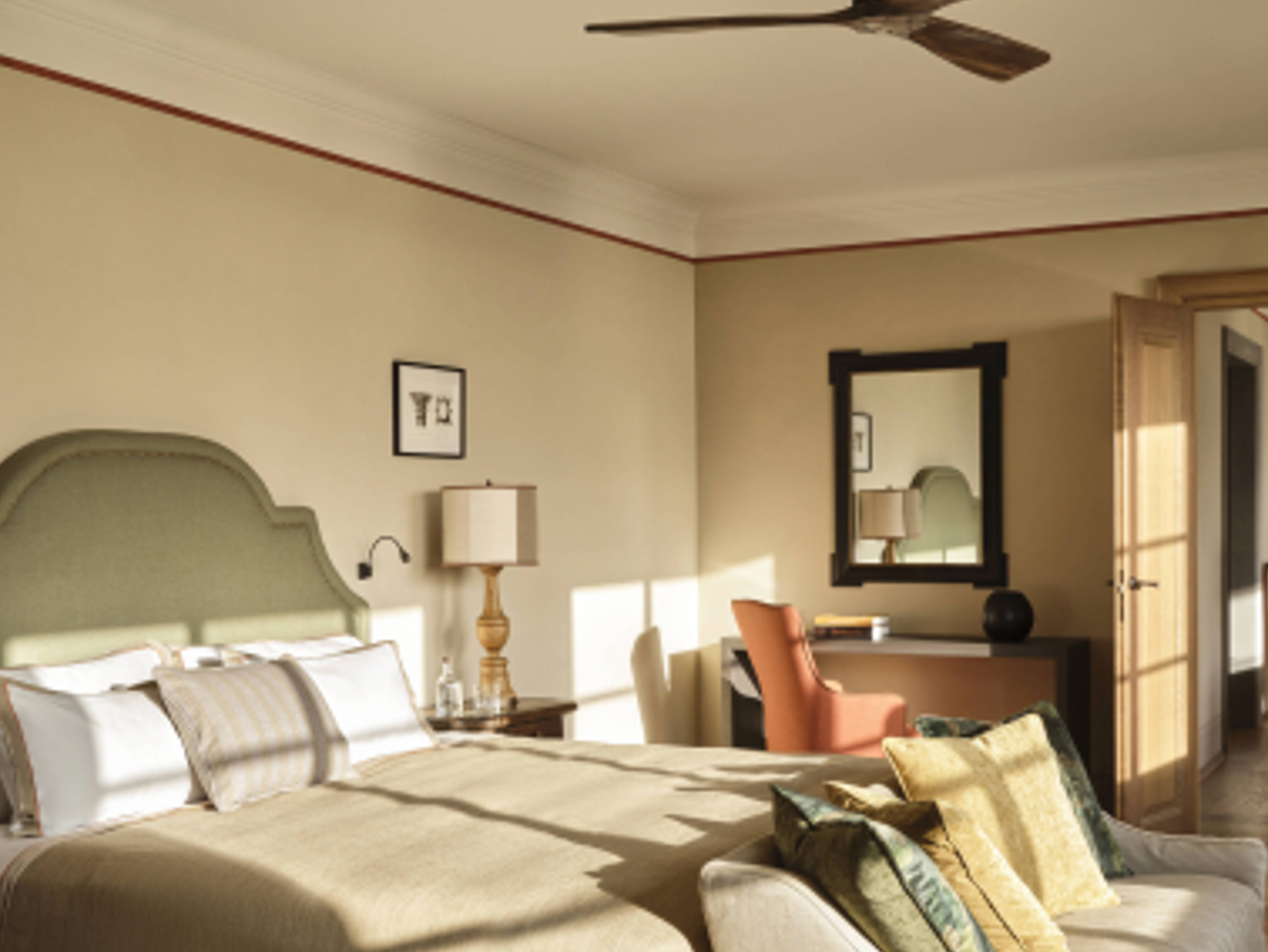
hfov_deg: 41.2
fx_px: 1686
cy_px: 567
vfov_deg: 31.5
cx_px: 634
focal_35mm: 46
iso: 400
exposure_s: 1/15
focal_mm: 36.9
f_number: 16
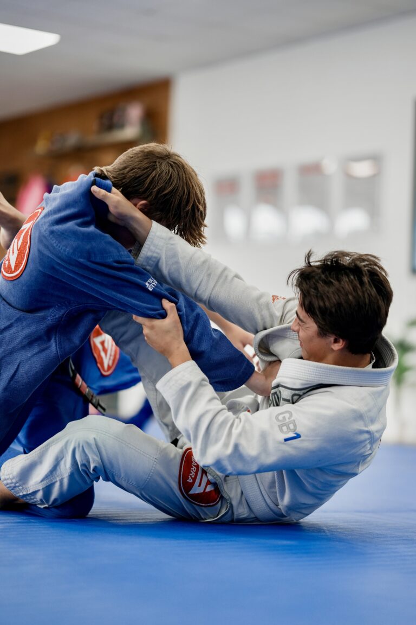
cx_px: 208
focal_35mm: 85
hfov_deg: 16.1
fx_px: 1473
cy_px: 312
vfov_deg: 23.9
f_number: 1.4
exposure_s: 1/500
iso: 500
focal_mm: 85
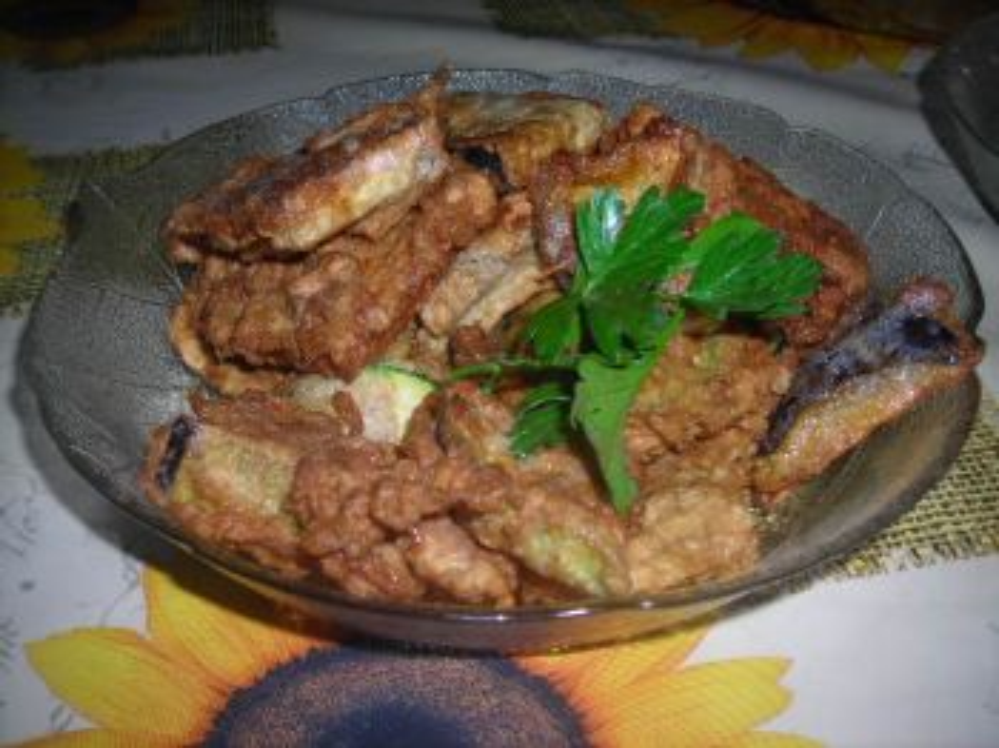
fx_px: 1096
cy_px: 374
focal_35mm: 38
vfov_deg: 37.7
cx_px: 500
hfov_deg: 49.0
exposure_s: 1/60.1
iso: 50
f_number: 3.2
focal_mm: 6.3
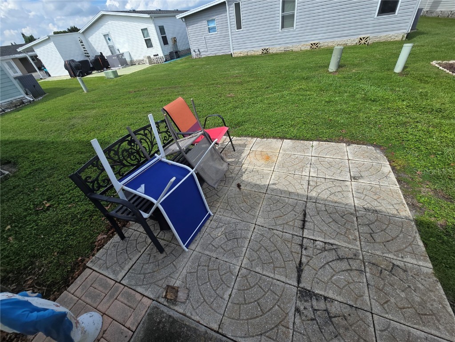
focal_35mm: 13
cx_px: 228
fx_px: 171
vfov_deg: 89.9
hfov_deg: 106.2
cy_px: 171
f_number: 2.2
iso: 50
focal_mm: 2.2
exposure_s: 1/1785
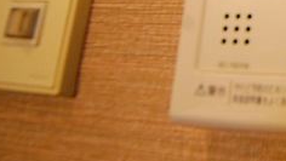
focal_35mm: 34
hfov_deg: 36.4
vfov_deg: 30.1
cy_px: -28
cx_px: 376
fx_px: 258
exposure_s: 1/25
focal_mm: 8
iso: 800
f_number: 4.5
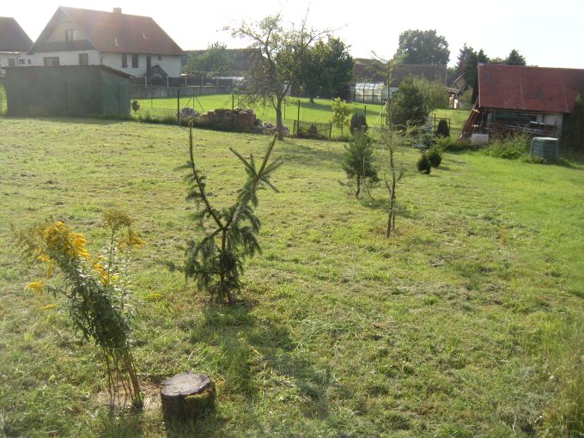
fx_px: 590
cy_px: 219
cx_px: 292
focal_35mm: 35
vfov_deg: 40.7
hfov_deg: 52.6
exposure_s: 1/350
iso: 64
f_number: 3.8
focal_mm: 5.9
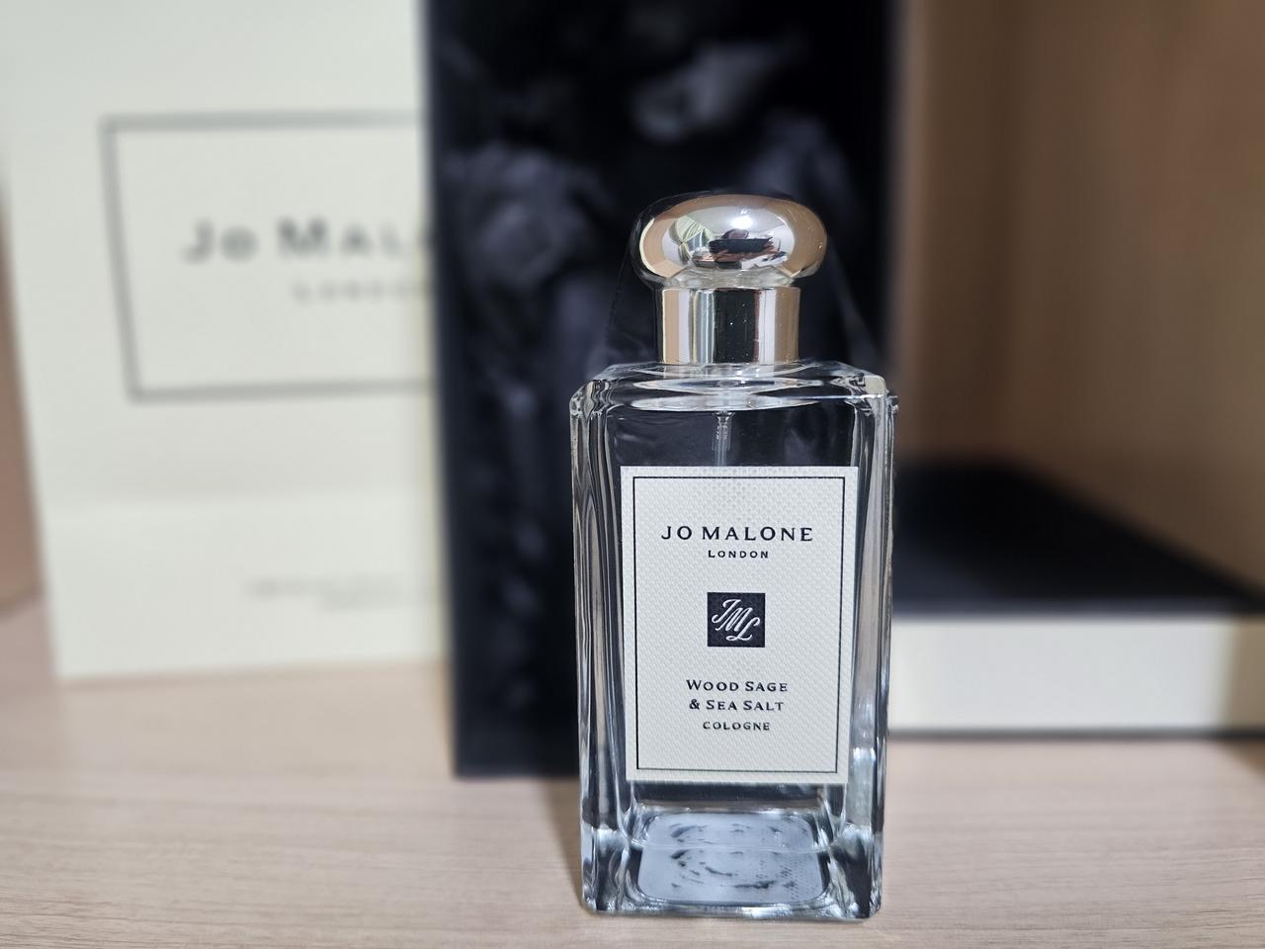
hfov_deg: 73.9
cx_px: 632
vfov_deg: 58.9
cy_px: 474
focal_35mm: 23
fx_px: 841
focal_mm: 6.3
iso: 200
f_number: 1.7
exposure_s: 1/52
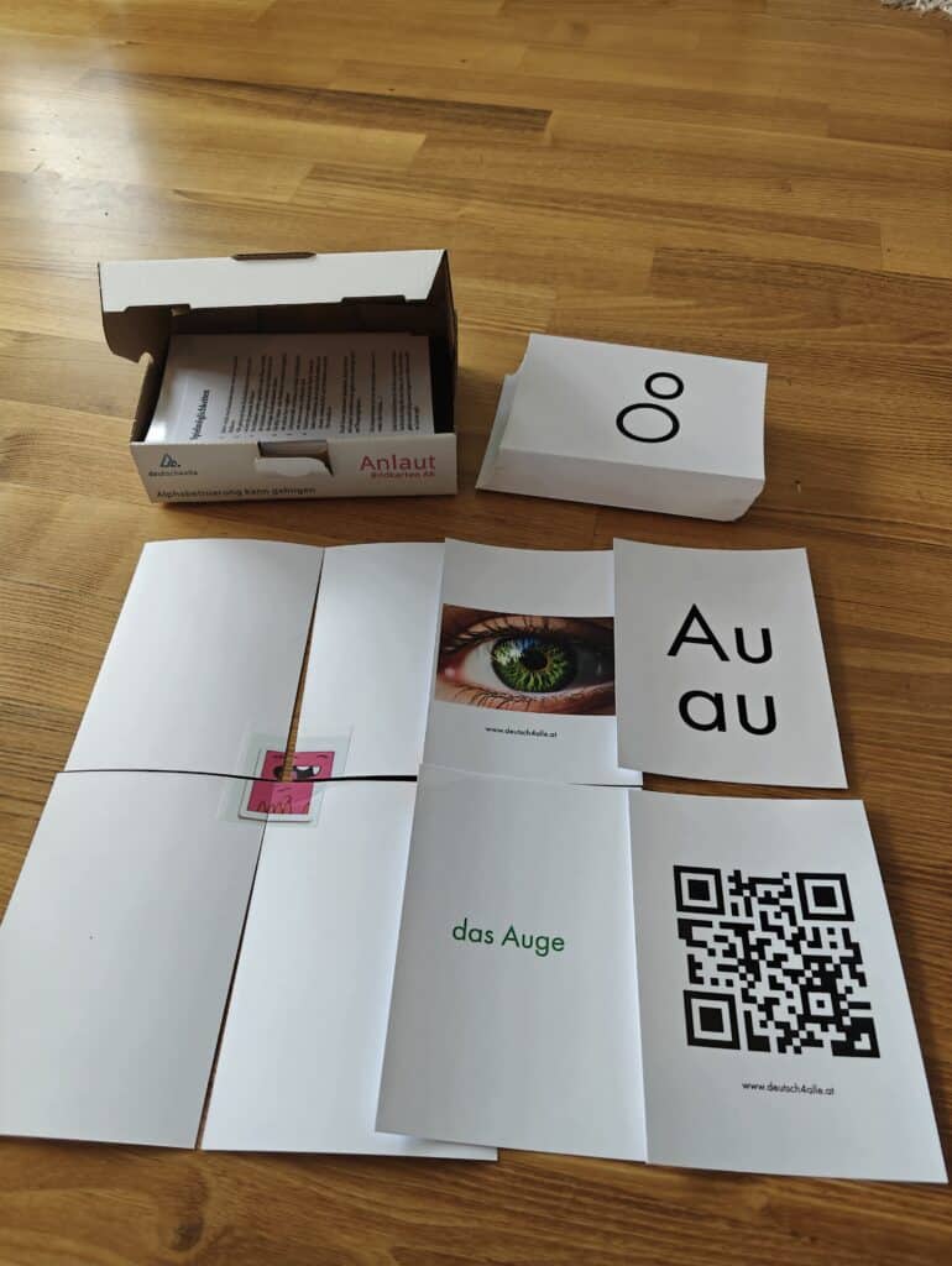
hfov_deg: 56.9
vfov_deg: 71.5
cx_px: 476
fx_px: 879
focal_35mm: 24
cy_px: 633
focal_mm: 6.06
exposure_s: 1/100
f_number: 1.7
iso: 640
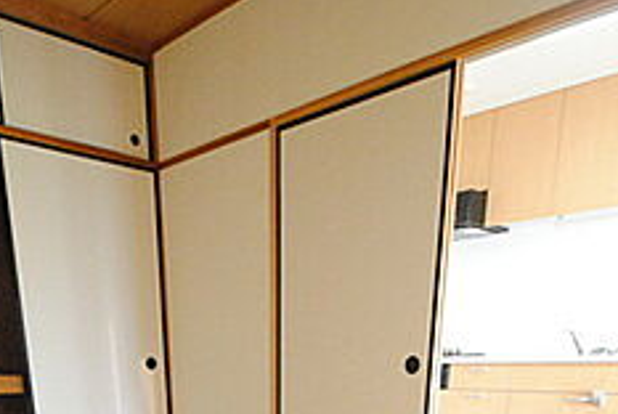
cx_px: 257
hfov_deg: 56.9
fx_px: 567
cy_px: 560
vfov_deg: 30.2
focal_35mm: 33
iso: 1600
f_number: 4.5
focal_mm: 8
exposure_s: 1/25
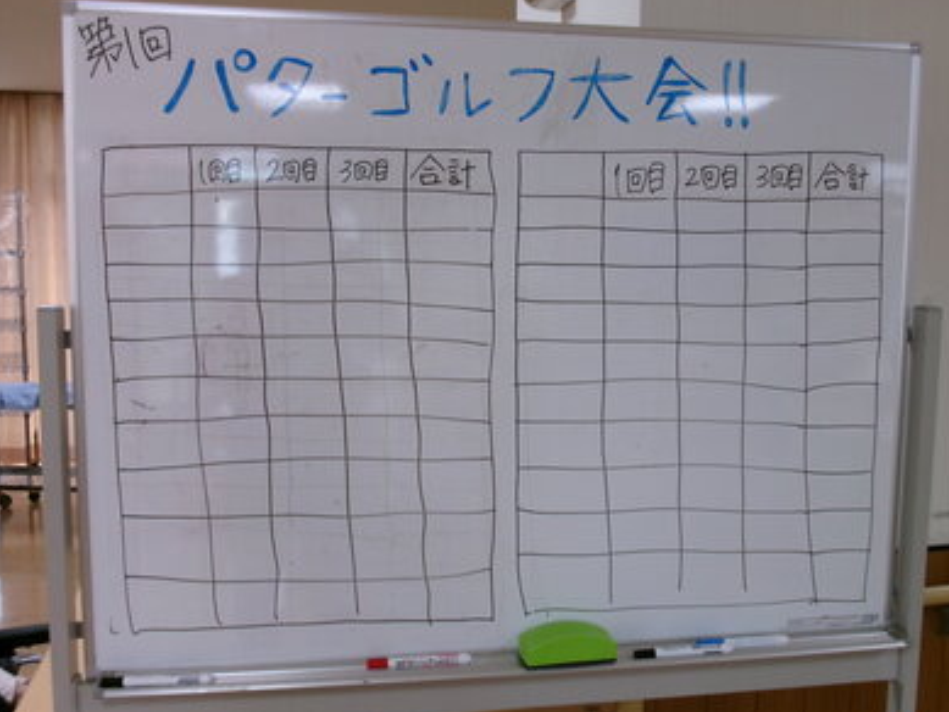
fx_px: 1015
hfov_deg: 50.1
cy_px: 354
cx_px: 481
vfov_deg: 38.7
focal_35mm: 37
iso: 307
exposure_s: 1/34
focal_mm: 6.4
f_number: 4.5
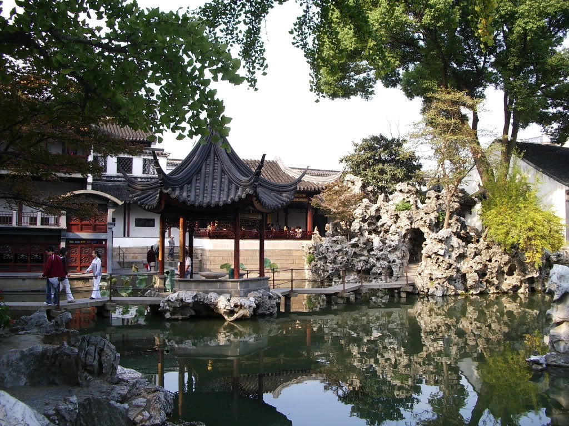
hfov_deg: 52.6
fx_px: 575
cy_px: 213
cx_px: 284
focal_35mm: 35
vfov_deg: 40.7
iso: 100
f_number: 4.3
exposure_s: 1/160
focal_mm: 5.8
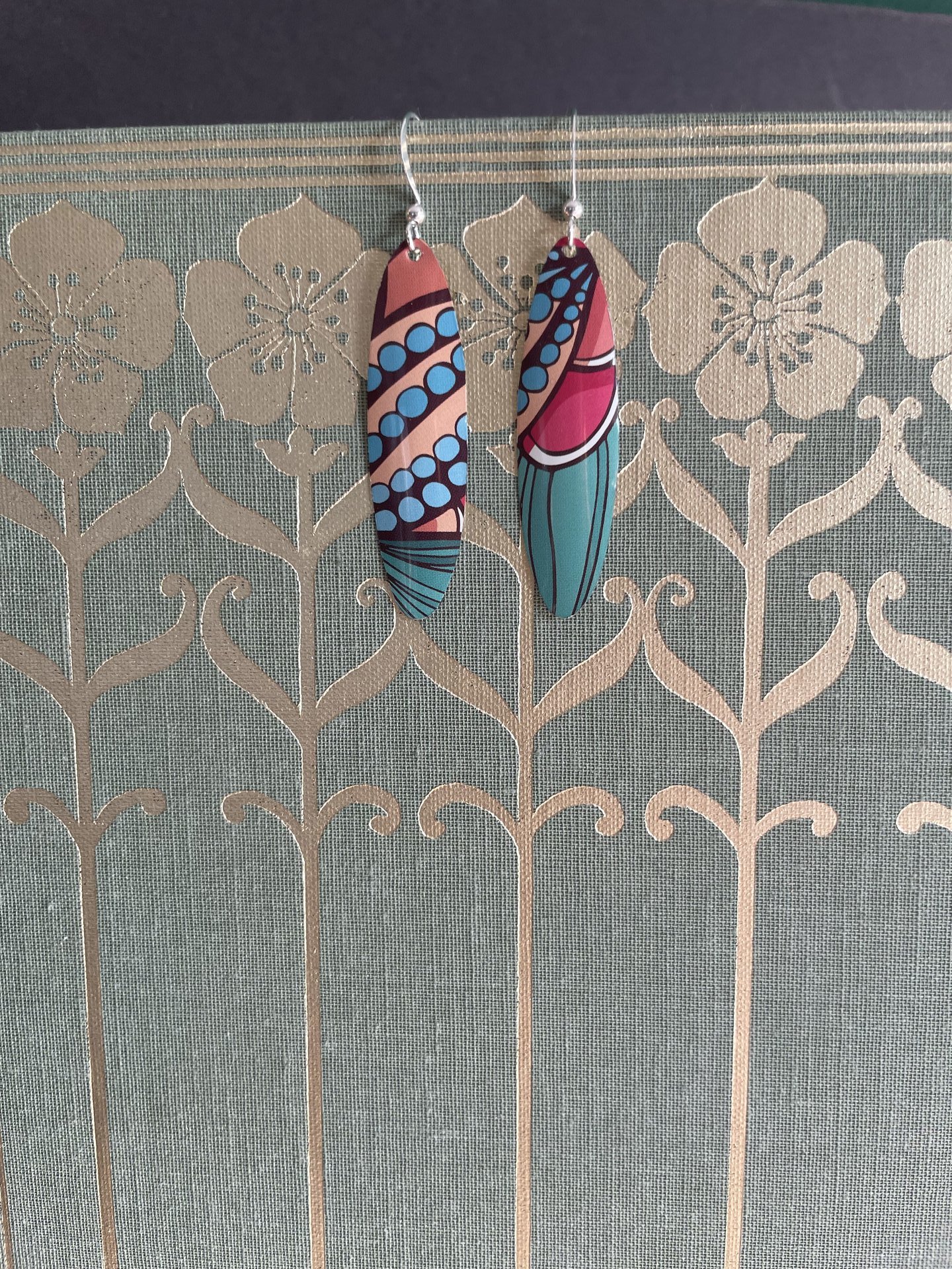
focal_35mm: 26
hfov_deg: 53.1
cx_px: 476
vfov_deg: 67.3
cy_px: 634
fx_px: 953
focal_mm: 4.2
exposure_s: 1/60
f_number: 1.6
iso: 64
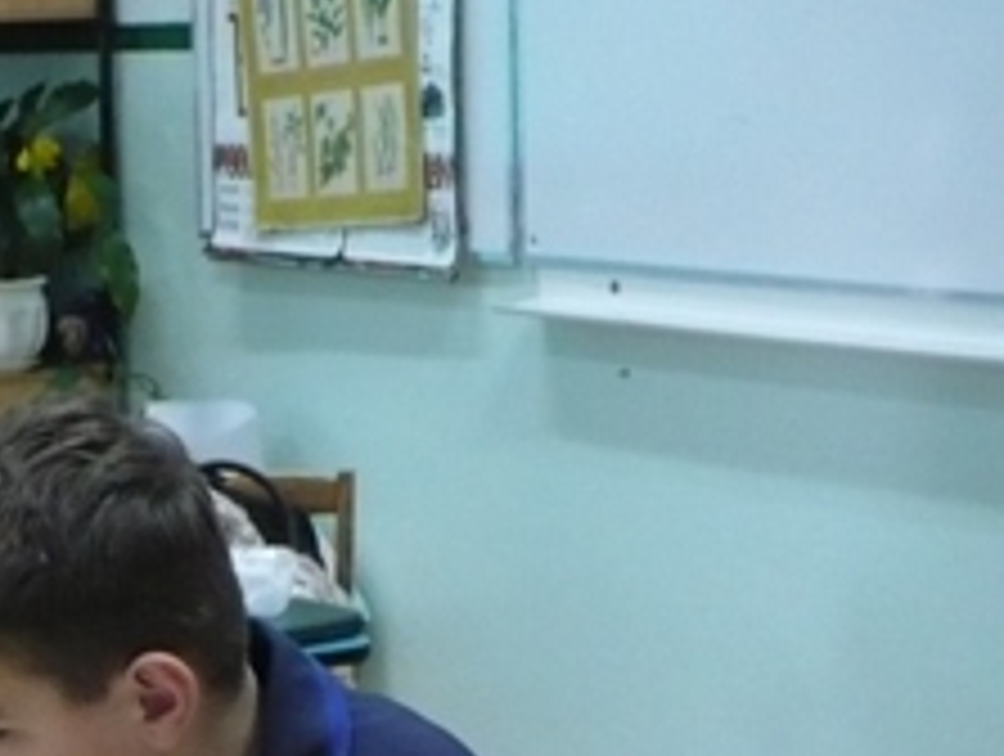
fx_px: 3079
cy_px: 724
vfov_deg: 13.8
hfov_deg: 17.2
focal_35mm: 106
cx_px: -378
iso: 400
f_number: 2.8
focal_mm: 6.1
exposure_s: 1/30
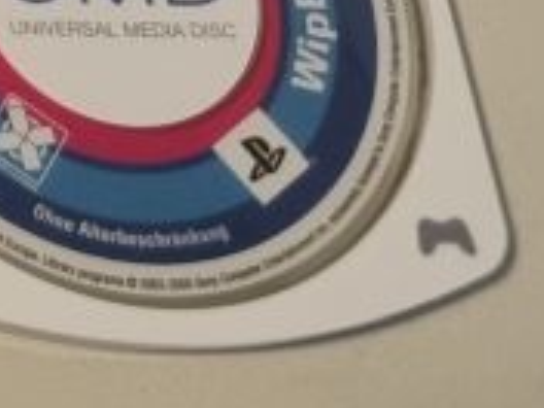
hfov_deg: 10.7
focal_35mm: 148
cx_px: -890
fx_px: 2326
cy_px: -550
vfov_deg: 9.1
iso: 250
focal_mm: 5.4
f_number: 1.8
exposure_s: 1/50
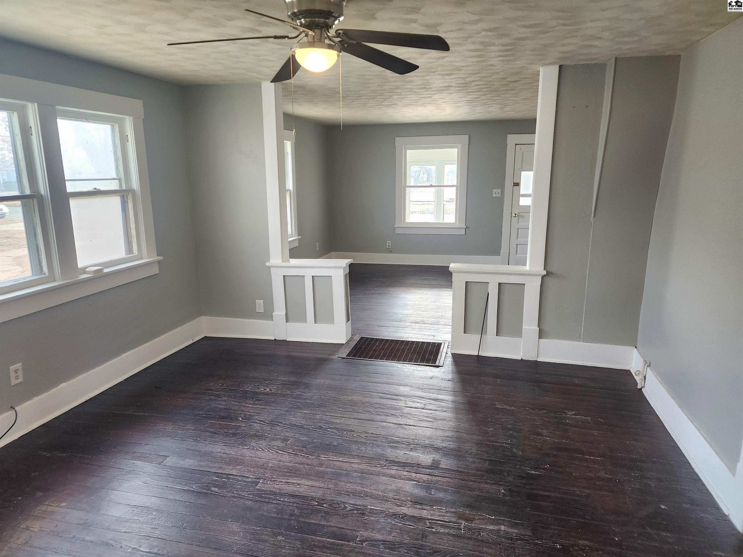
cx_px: 372
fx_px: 494
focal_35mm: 23
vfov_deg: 58.9
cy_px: 278
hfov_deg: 73.9
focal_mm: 6.4
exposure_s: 1/120
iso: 160
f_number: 1.8
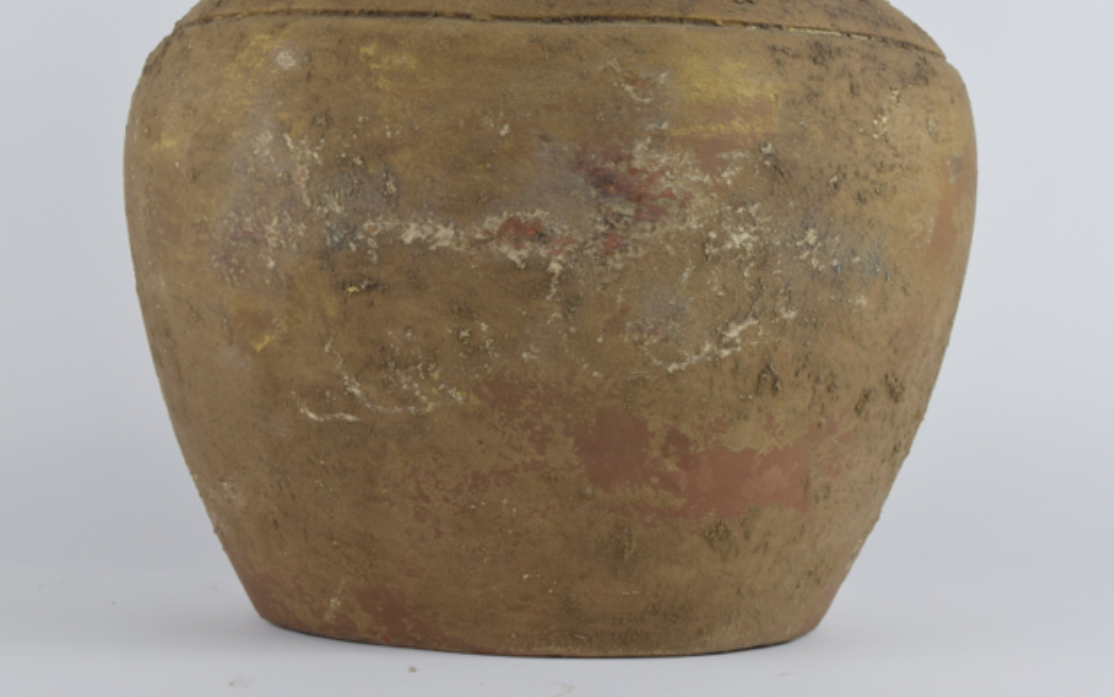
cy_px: 326
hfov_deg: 34.5
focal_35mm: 59
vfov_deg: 22.0
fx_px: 1792
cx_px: 557
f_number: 9
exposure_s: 1/125
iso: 400
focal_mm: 38
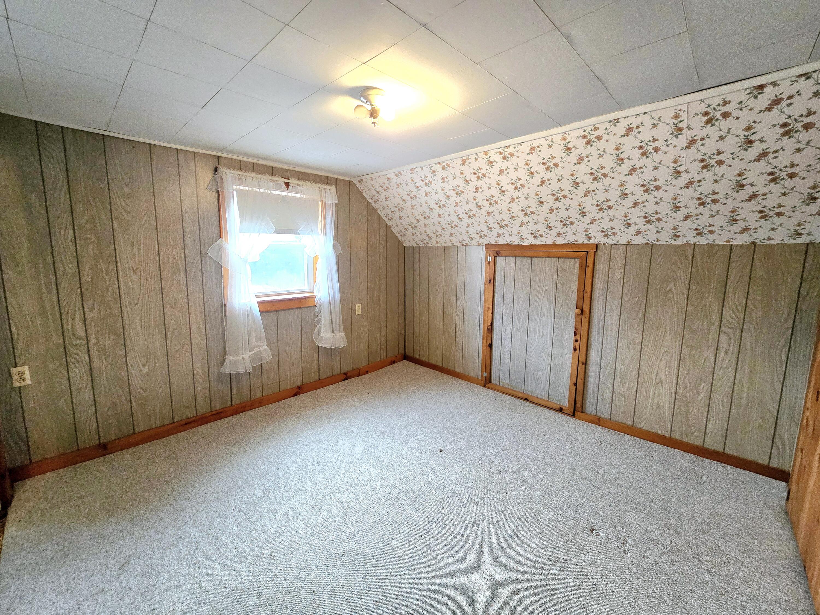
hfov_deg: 106.2
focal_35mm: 13
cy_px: 308
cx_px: 410
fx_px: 308
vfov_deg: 89.9
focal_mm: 2.2
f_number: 2.2
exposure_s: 1/60.2
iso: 500
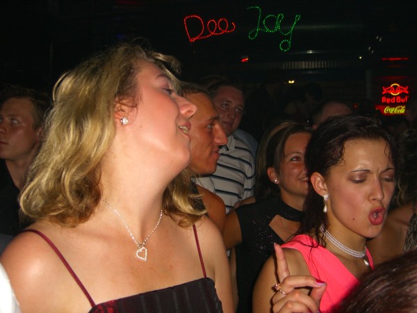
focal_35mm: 38
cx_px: 208
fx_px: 458
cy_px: 156
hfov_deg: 49.0
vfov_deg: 37.7
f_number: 2.8
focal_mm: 7.9
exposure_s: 1/60
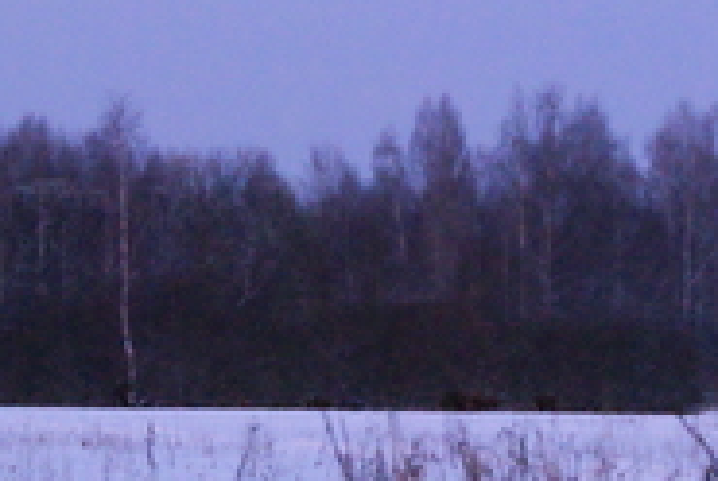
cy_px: 367
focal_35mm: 200
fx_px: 3999
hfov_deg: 10.2
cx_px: 477
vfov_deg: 6.9
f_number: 6.3
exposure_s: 1/100
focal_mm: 55
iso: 3200
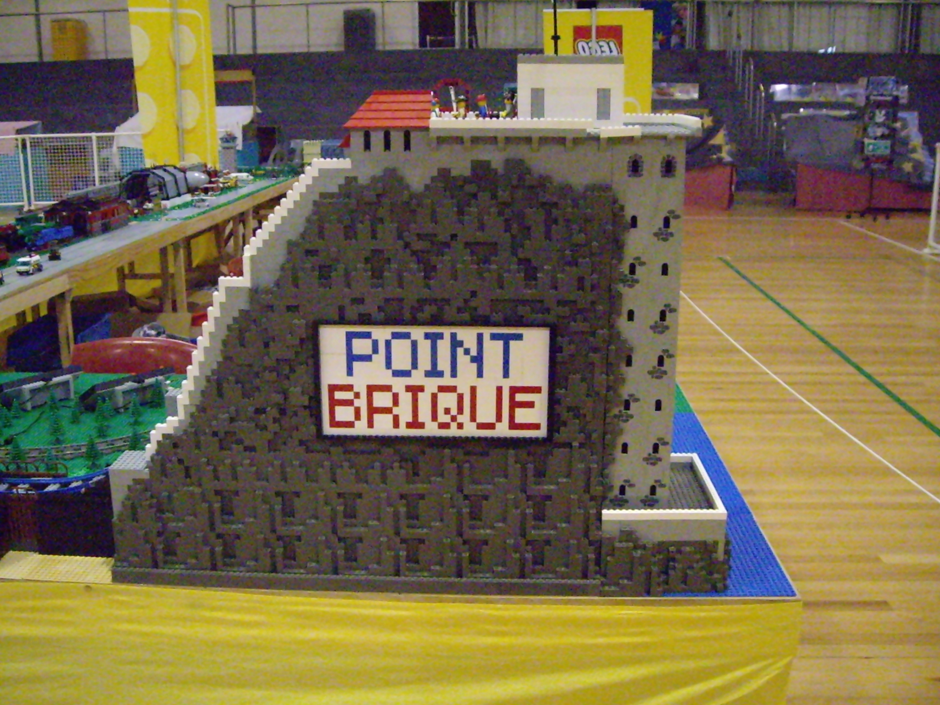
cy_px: 352
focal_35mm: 38
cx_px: 470
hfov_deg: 49.0
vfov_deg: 37.7
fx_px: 1032
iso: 1600
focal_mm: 6.2
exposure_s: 1/125
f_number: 2.7
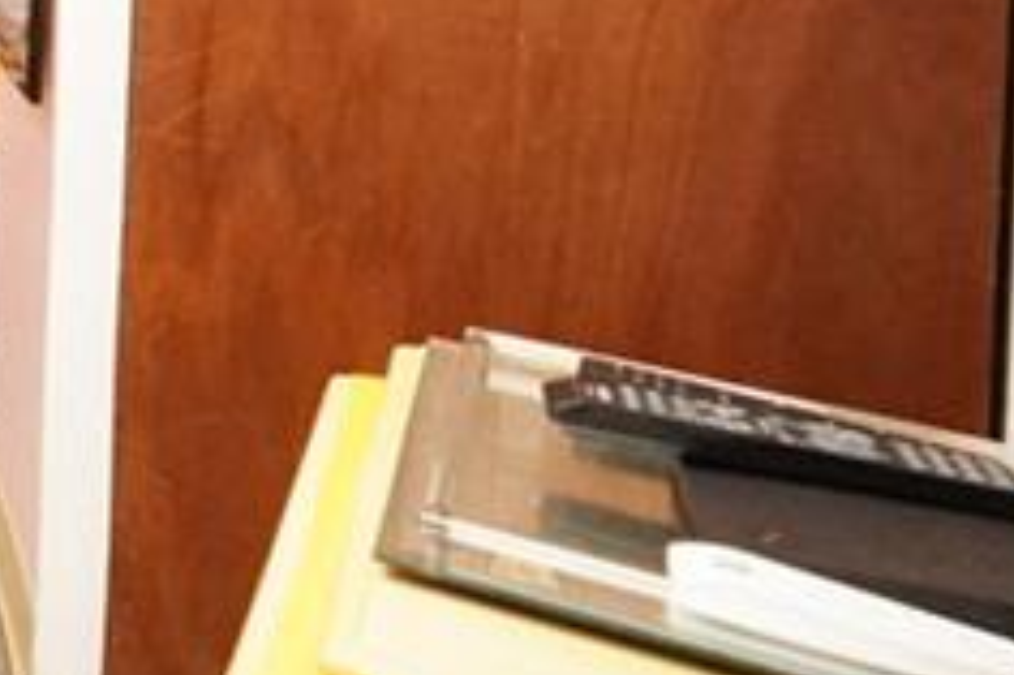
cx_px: -1057
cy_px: -374
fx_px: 1829
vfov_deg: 18.3
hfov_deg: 18.5
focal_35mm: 65
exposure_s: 1/125
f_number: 4.5
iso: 5000
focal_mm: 10
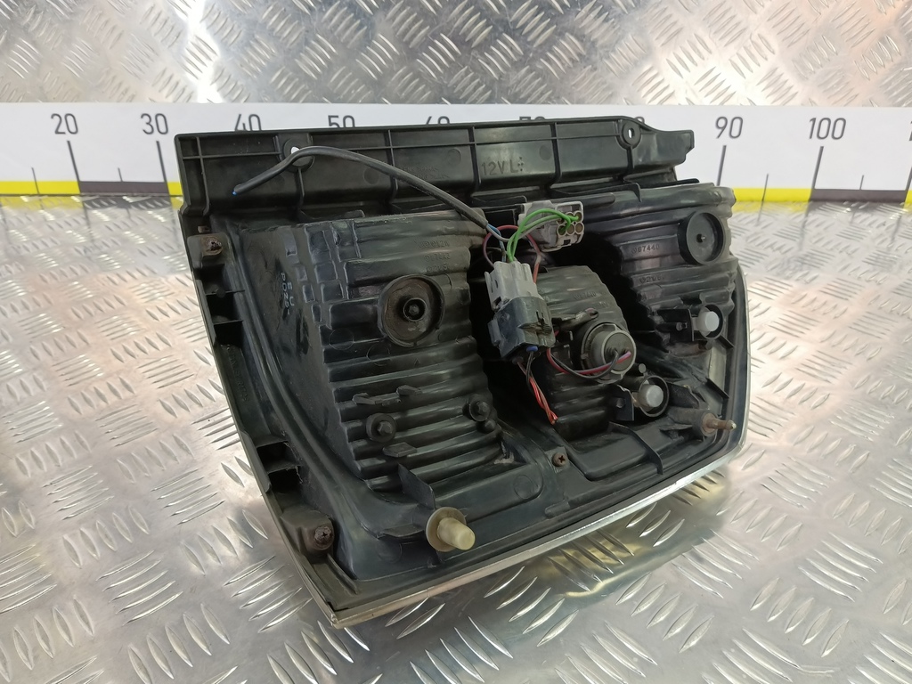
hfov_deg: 73.9
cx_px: 456
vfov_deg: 58.9
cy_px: 342
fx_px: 606
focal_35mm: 23
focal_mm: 4.11
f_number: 1.6
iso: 143
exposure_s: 1/50
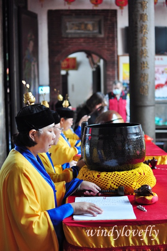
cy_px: 126
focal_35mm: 52
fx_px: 366
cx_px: 84
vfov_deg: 37.9
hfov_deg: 25.7
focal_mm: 35
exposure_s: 1/60
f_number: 2.2
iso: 320
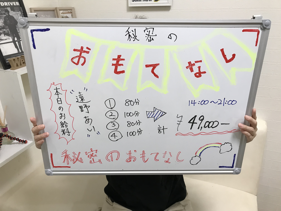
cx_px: 140
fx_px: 227
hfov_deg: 63.4
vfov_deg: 49.7
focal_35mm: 28
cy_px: 106
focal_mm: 3.99
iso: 25
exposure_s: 1/30
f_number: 1.8
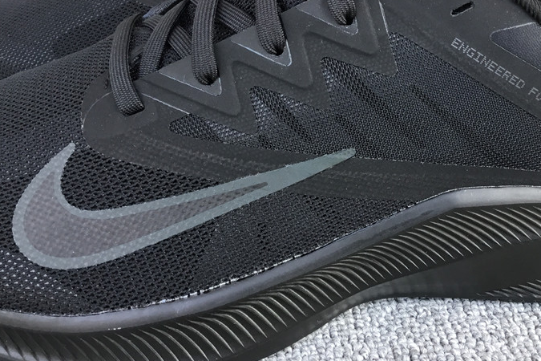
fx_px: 646
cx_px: 329
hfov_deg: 45.1
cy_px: 100
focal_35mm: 43
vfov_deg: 30.8
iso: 25
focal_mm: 3.3
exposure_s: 1/33
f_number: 2.4
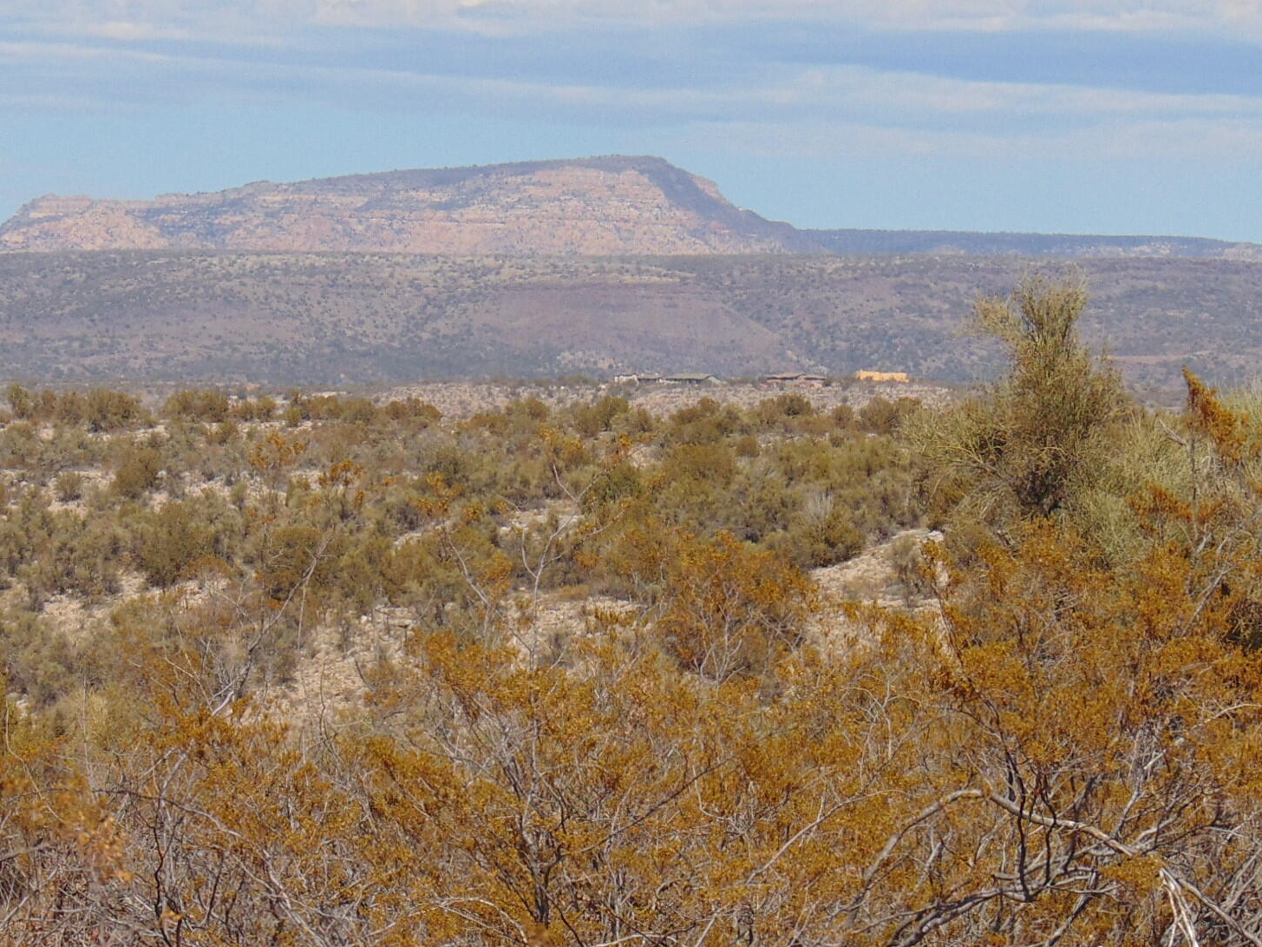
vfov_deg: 6.3
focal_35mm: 237
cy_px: 562
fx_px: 8640
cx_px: 584
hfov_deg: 8.4
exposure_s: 1/250
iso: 80
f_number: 10.3
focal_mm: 23.9
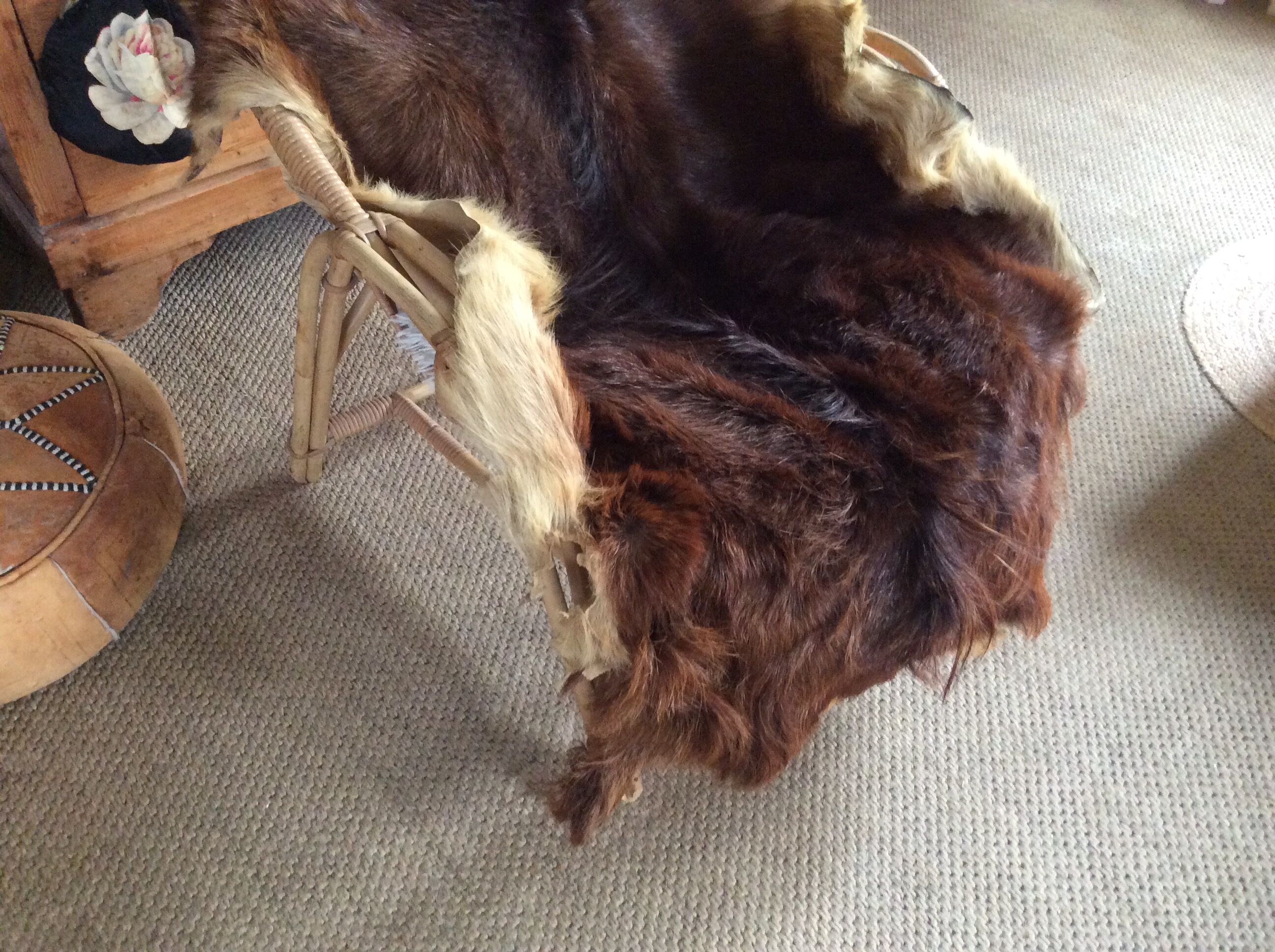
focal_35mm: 32
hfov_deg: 56.9
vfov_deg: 44.1
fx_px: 1177
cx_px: 638
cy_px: 476
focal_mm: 3.3
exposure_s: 1/20
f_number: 2.4
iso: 250
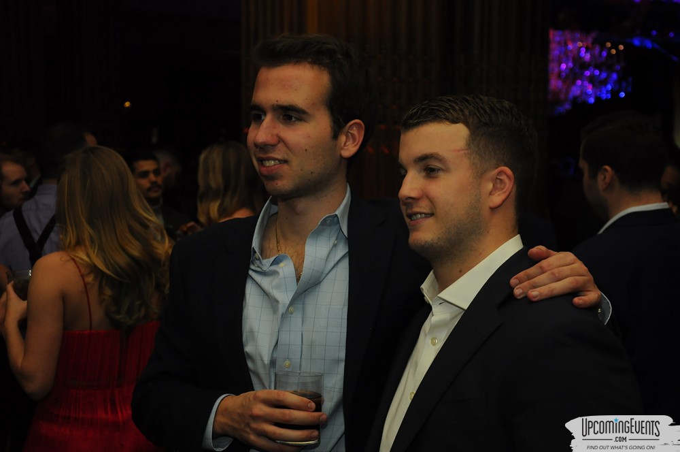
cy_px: 226
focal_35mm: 63
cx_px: 340
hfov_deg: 31.9
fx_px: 1188
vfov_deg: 21.5
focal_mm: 42
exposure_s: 1/60
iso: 800
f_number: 5.6
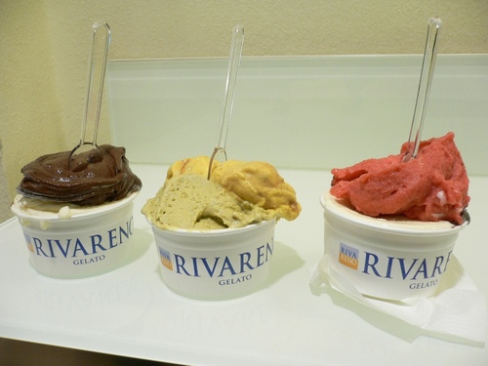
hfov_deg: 52.6
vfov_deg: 40.7
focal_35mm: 35
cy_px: 183
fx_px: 493
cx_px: 244
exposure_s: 1/20
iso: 100
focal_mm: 5.8
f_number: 2.8
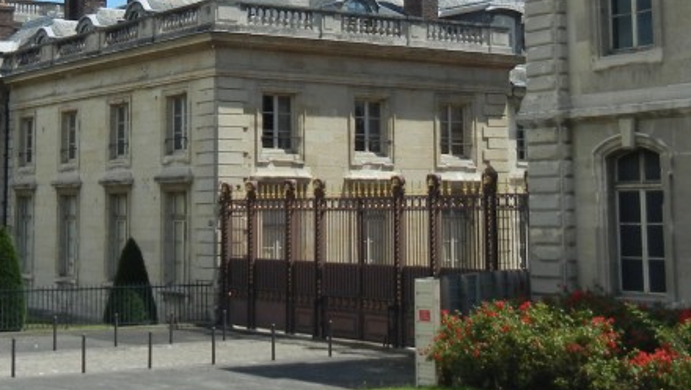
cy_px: 33
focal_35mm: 76
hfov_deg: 27.5
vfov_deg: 15.7
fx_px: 1393
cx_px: 177
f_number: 7
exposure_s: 1/476
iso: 160
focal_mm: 5.4
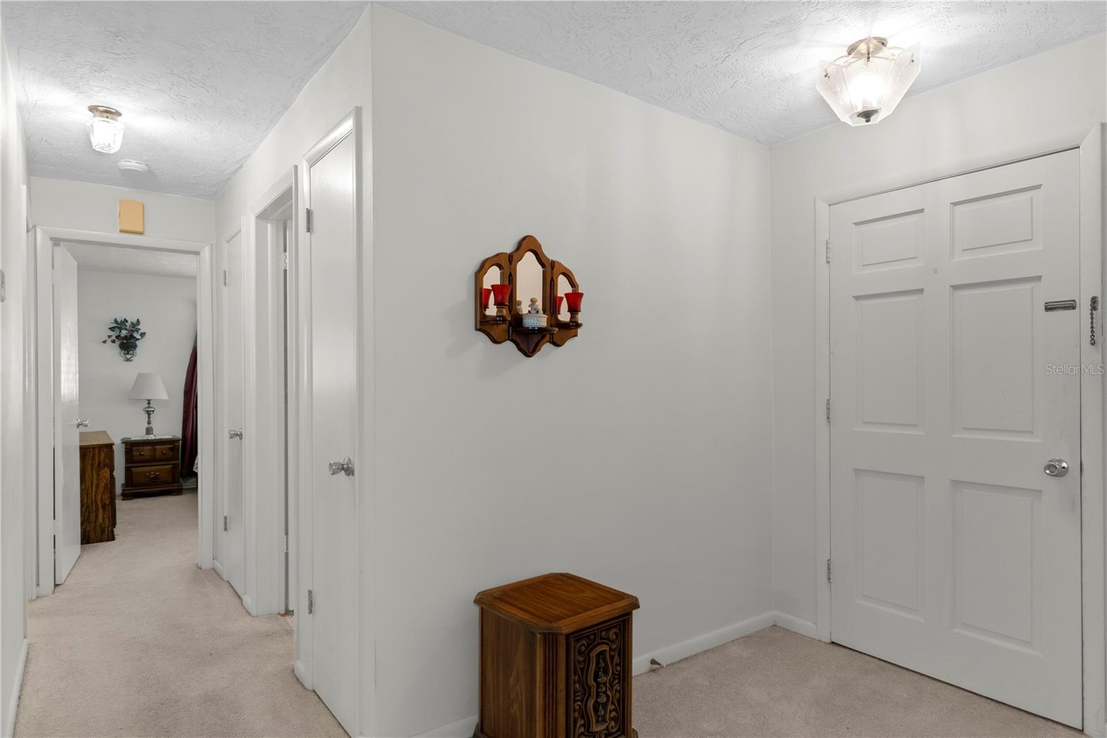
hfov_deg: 85.4
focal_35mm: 20
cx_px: 554
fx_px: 599
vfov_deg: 63.2
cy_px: 369
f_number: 8
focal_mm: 13
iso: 320
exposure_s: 1/2
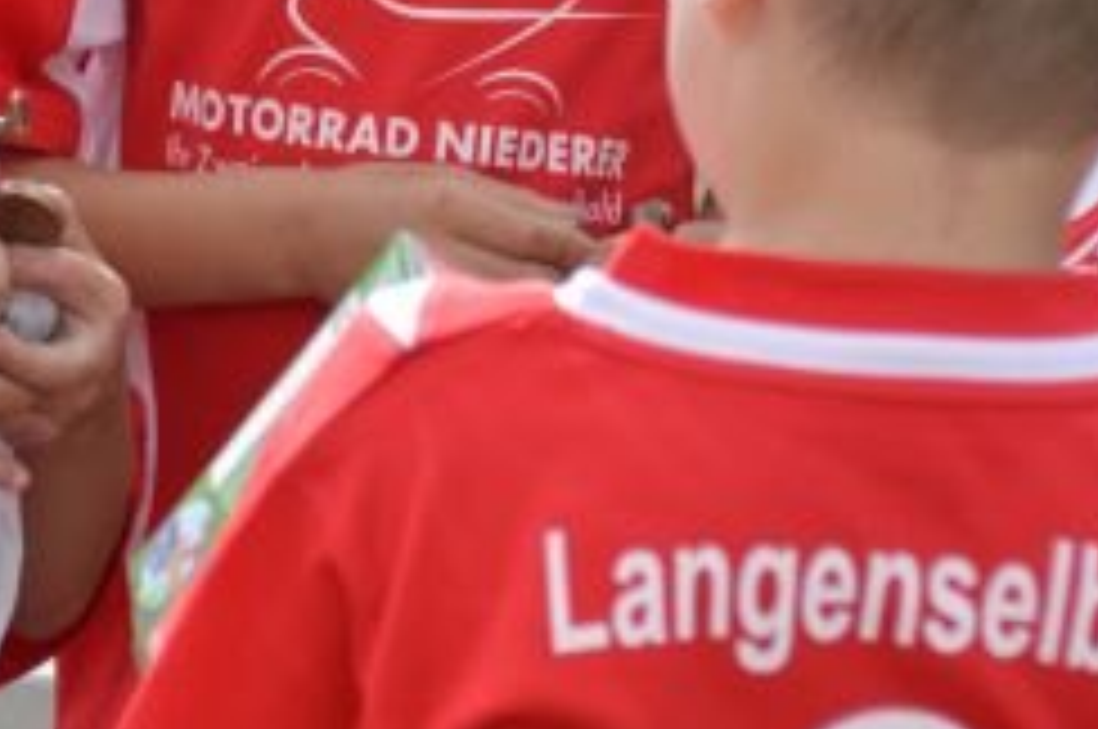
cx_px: 104
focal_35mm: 413
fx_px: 12580
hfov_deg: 5.0
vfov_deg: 3.3
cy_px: -65
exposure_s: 1/160
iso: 100
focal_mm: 112
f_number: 6.3
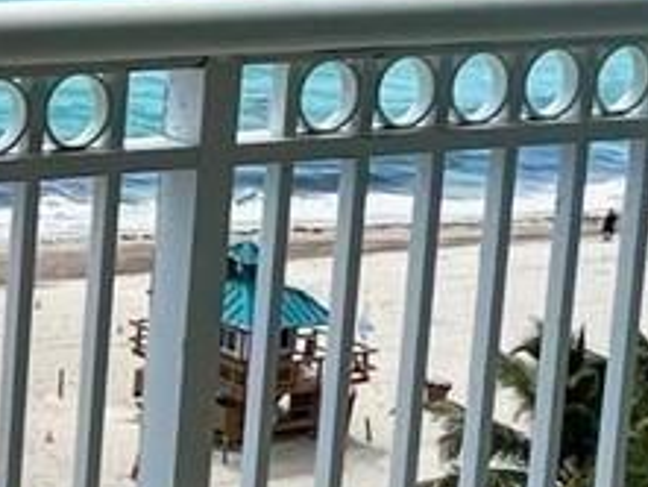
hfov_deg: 13.9
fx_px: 1761
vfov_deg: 15.2
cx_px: -953
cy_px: -109
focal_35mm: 94
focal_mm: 1.57
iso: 32
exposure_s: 1/2732
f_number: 1.8
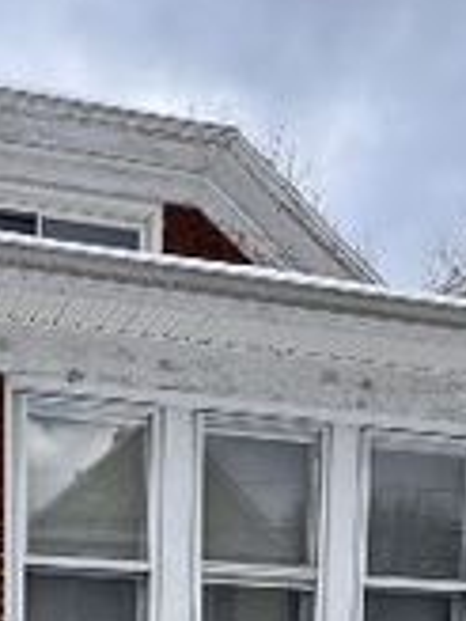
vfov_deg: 26.6
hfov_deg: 24.8
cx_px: 34
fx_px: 1023
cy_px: 873
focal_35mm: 57
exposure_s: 1/1094
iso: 50
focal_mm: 2.22
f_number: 2.2
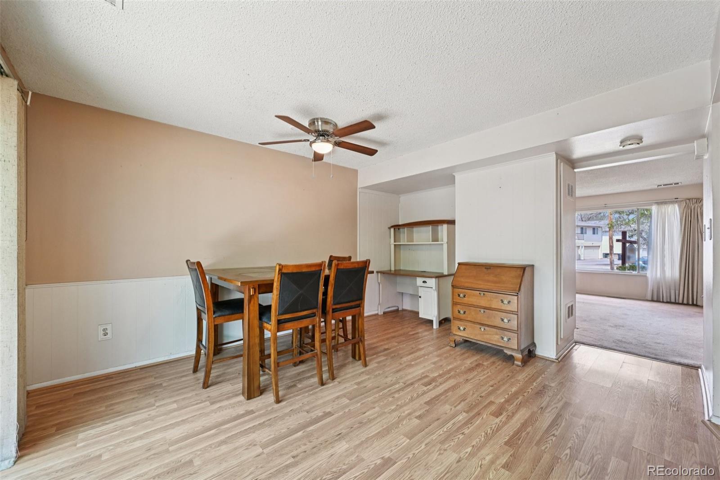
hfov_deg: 104.3
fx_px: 280
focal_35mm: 14
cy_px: 240
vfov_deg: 81.2
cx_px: 360
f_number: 11
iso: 400
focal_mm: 14
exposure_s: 1/15
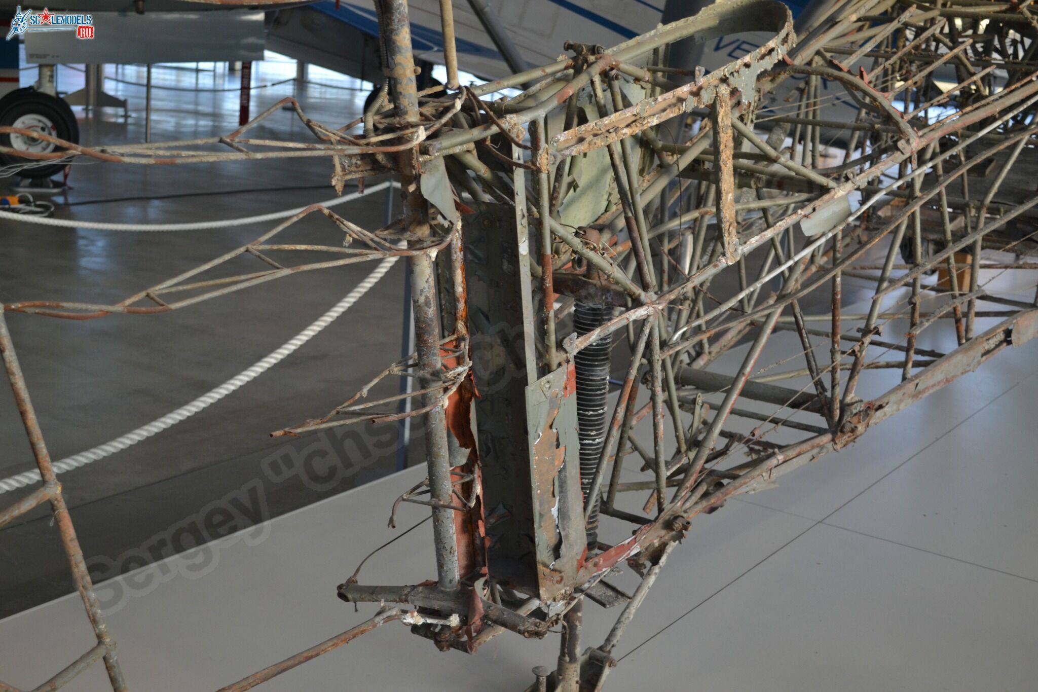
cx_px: 519
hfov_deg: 41.1
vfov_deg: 28.1
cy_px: 346
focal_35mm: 48
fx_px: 1384
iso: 400
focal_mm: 32
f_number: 4.8
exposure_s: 1/30
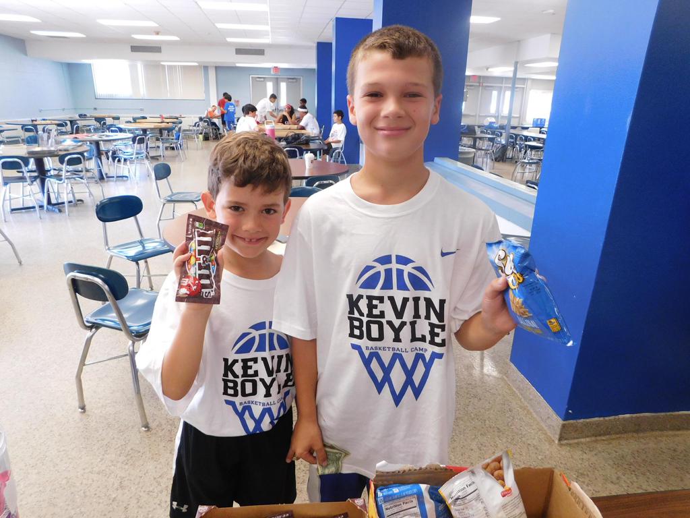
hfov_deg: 73.9
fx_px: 458
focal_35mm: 23
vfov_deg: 58.9
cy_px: 259
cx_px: 345
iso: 220
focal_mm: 4
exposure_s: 1/30
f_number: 3
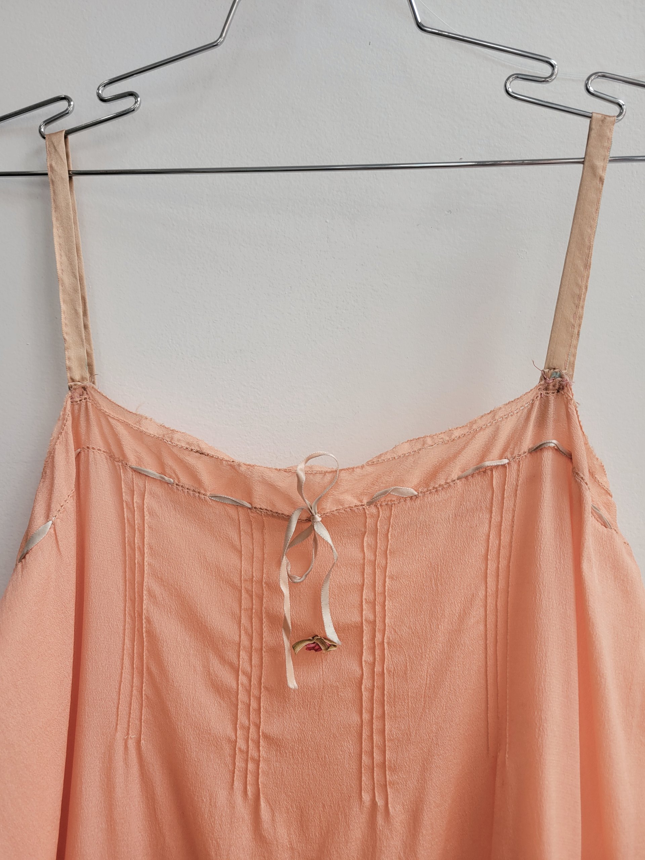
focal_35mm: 26
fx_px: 646
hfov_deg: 53.1
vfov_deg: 67.3
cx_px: 322
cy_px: 430
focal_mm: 5.4
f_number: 1.8
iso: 50
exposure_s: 1/120
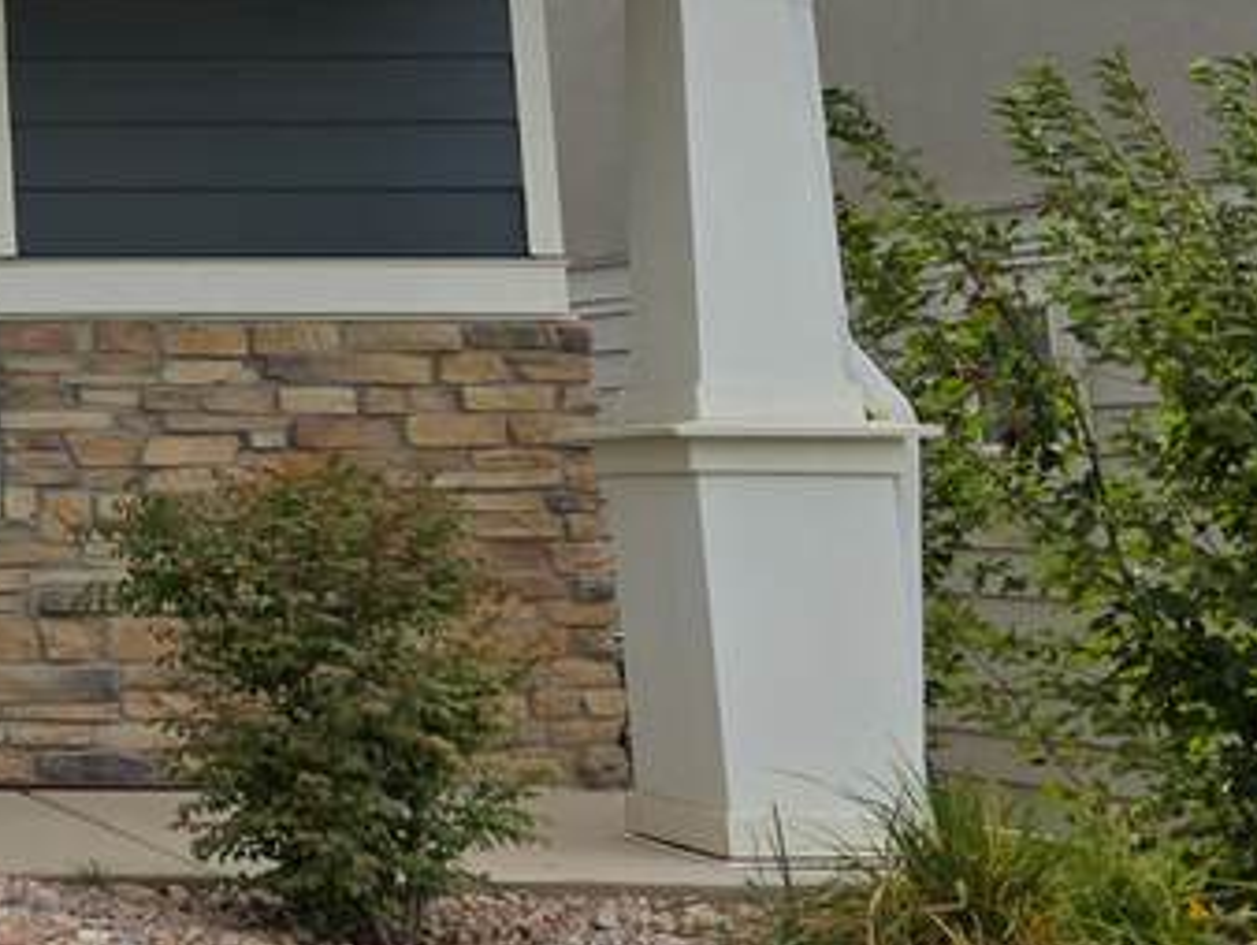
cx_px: -1012
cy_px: -37
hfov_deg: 17.9
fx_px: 3161
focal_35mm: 87
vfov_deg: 16.6
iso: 80
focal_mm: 6.3
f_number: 1.7
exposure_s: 1/3238
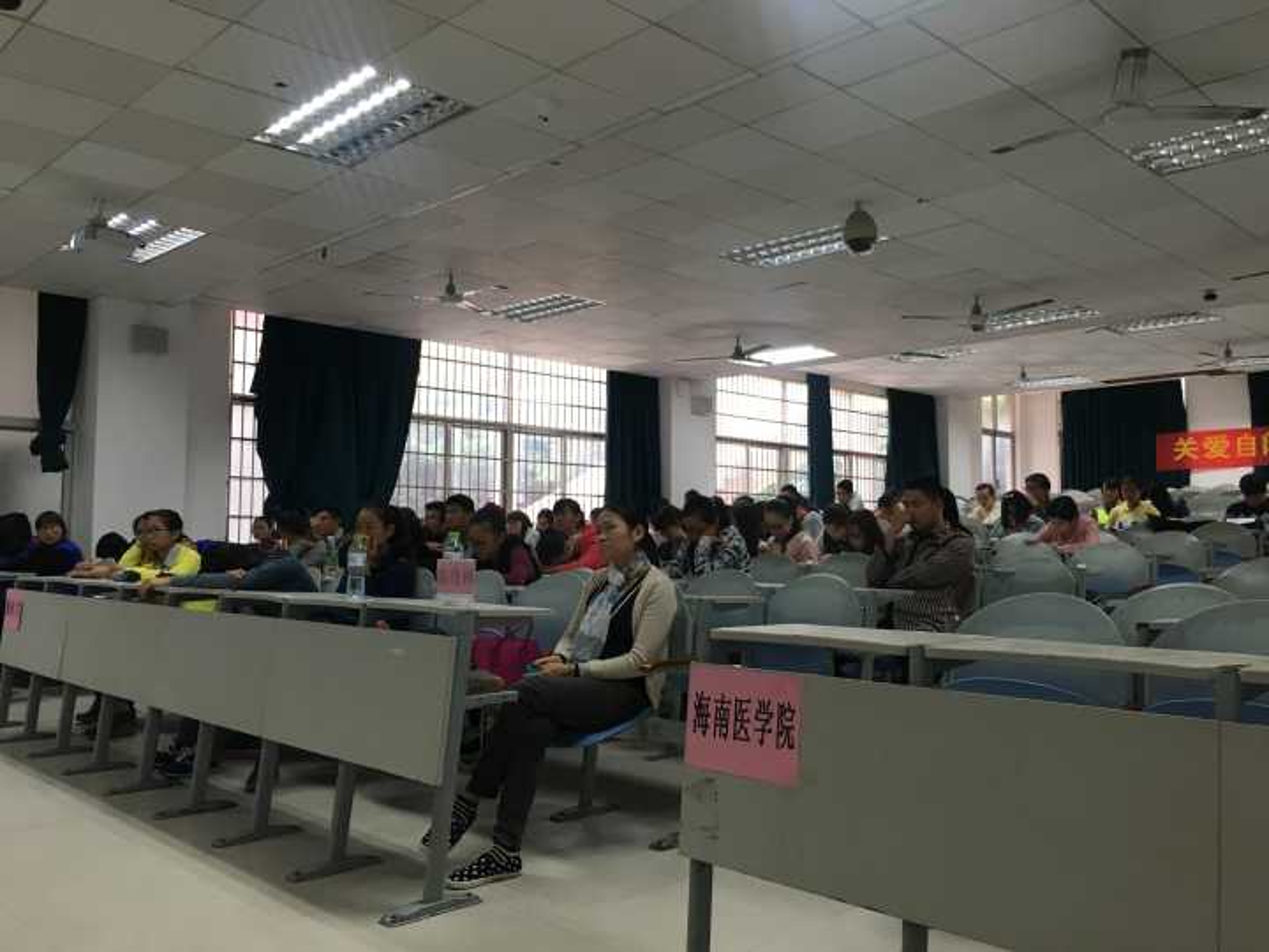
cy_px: 476
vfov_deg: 48.2
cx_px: 634
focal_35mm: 29
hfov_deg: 61.7
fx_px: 1063
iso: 80
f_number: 2.2
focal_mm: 4.15
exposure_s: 1/33
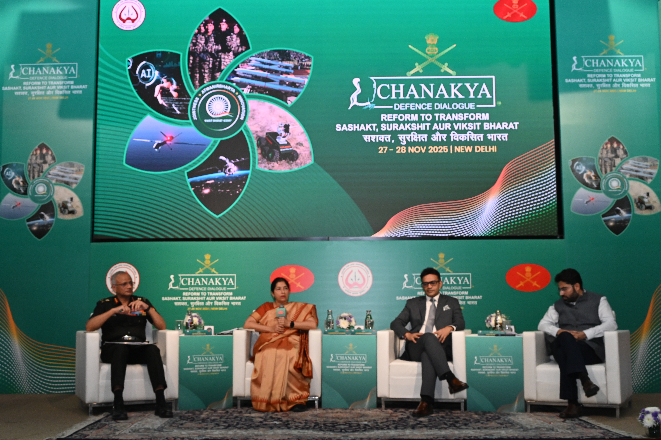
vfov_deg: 30.5
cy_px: 219
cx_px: 327
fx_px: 807
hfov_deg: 44.5
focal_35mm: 44
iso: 2500
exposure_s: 1/100
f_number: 9
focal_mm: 43
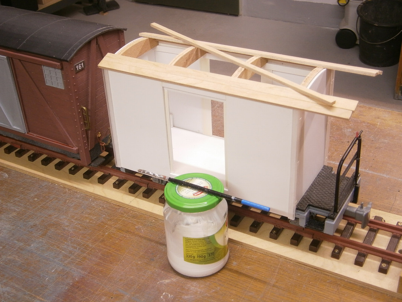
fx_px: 546
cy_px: 151
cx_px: 201
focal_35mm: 47
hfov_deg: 40.4
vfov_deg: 30.9
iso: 125
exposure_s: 1/8
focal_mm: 8.3
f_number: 3.4
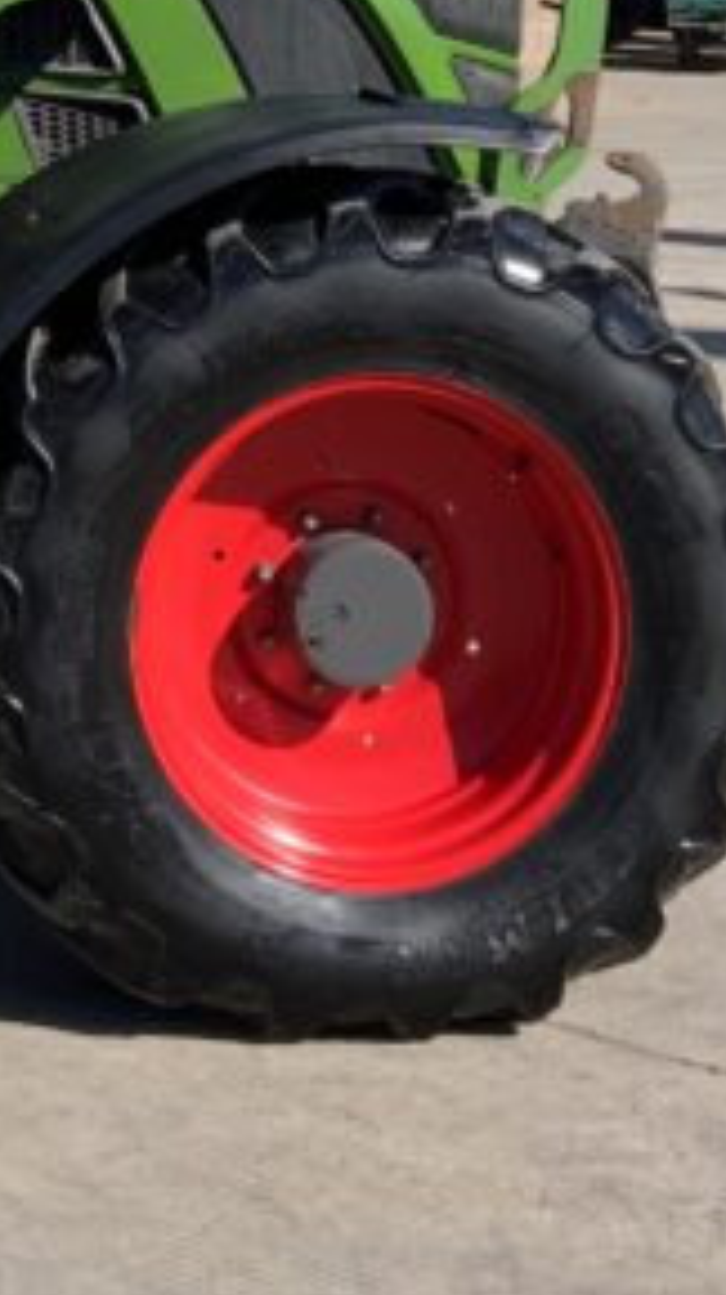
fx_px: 3843
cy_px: -246
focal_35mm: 112
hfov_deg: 10.6
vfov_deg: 18.2
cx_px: -85
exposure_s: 1/1377
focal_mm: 3
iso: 16
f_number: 1.8
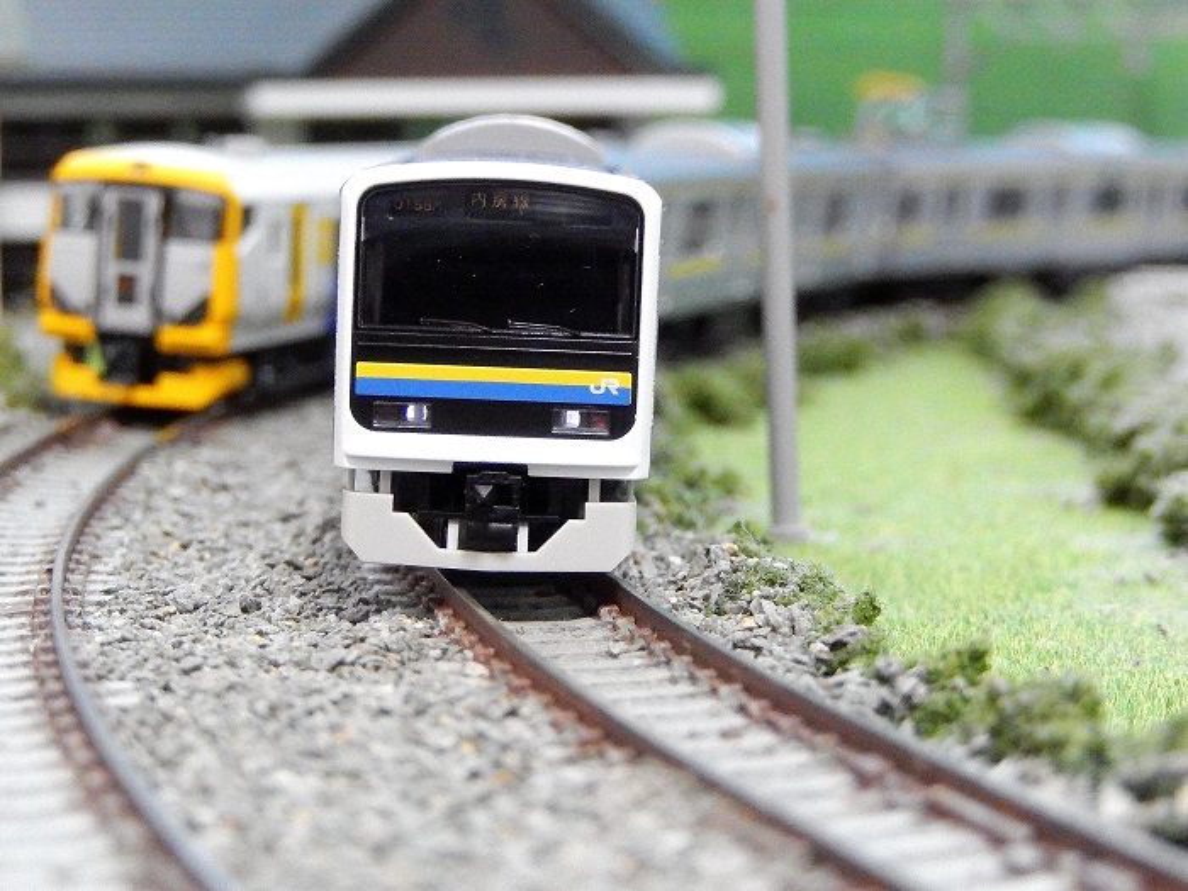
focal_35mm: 85
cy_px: 446
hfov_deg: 23.0
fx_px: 2917
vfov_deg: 17.4
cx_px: 594
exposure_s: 1/40
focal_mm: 15.2
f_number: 5.1
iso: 3200
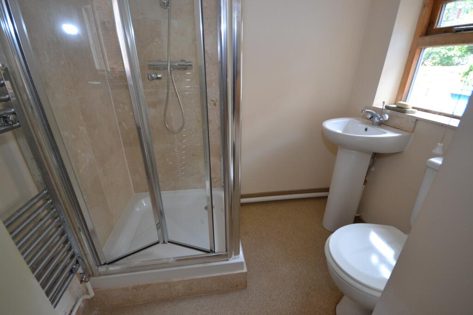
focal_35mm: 15
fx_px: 197
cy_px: 158
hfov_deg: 100.4
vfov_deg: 77.3
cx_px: 236
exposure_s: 1/60
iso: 720
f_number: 4
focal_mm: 10
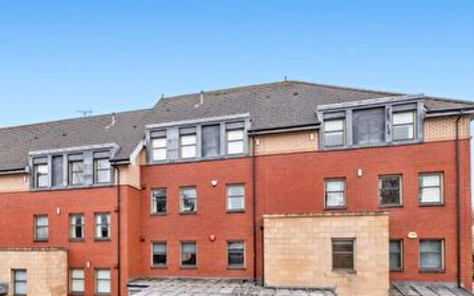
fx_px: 362
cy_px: 234
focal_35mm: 28
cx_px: 130
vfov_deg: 42.6
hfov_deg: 63.3
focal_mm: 14
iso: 640
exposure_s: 1/250
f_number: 8
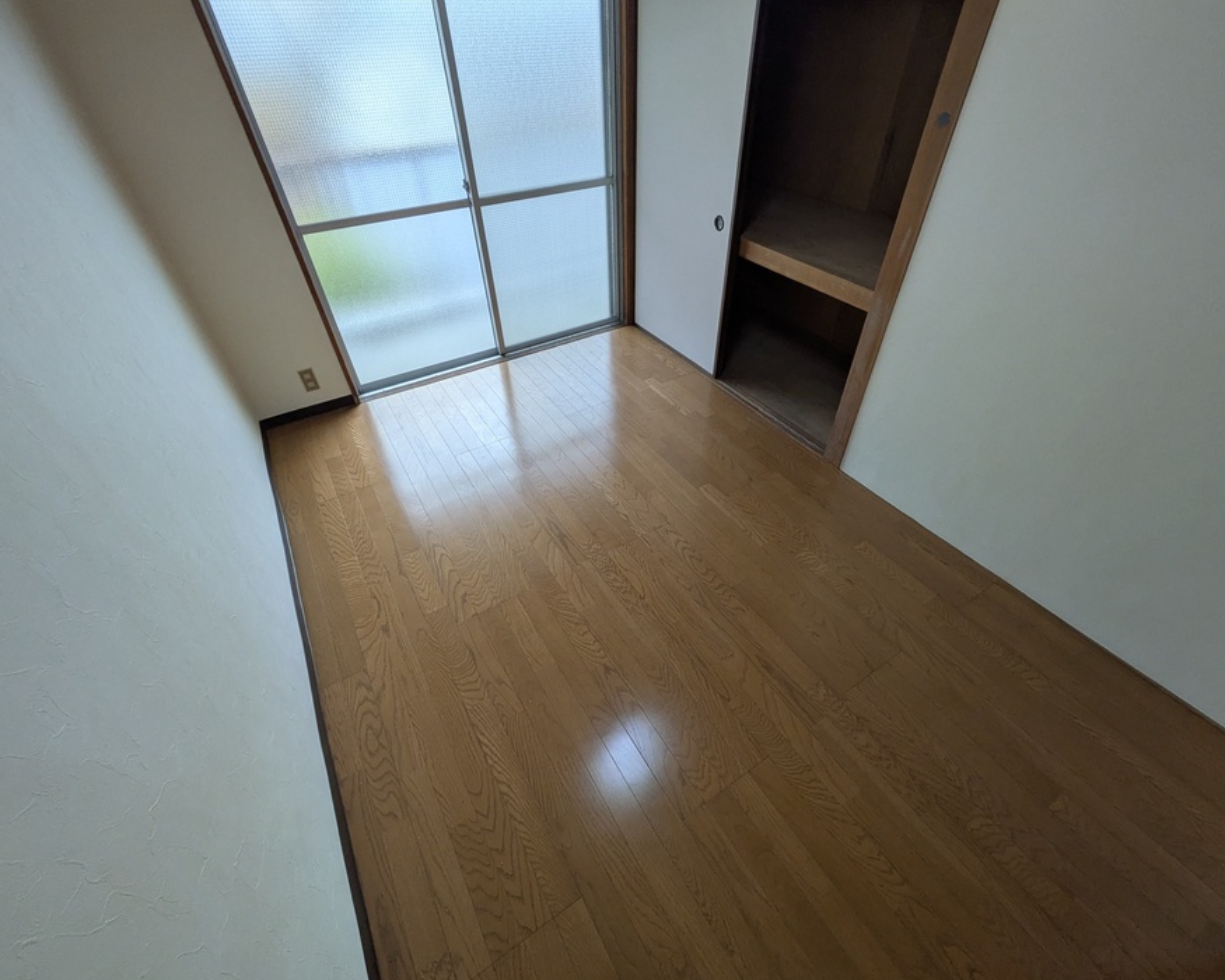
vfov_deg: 84.0
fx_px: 544
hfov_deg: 96.8
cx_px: 623
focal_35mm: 15
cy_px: 487
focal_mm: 1.83
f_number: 2.2
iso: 134
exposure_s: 1/120
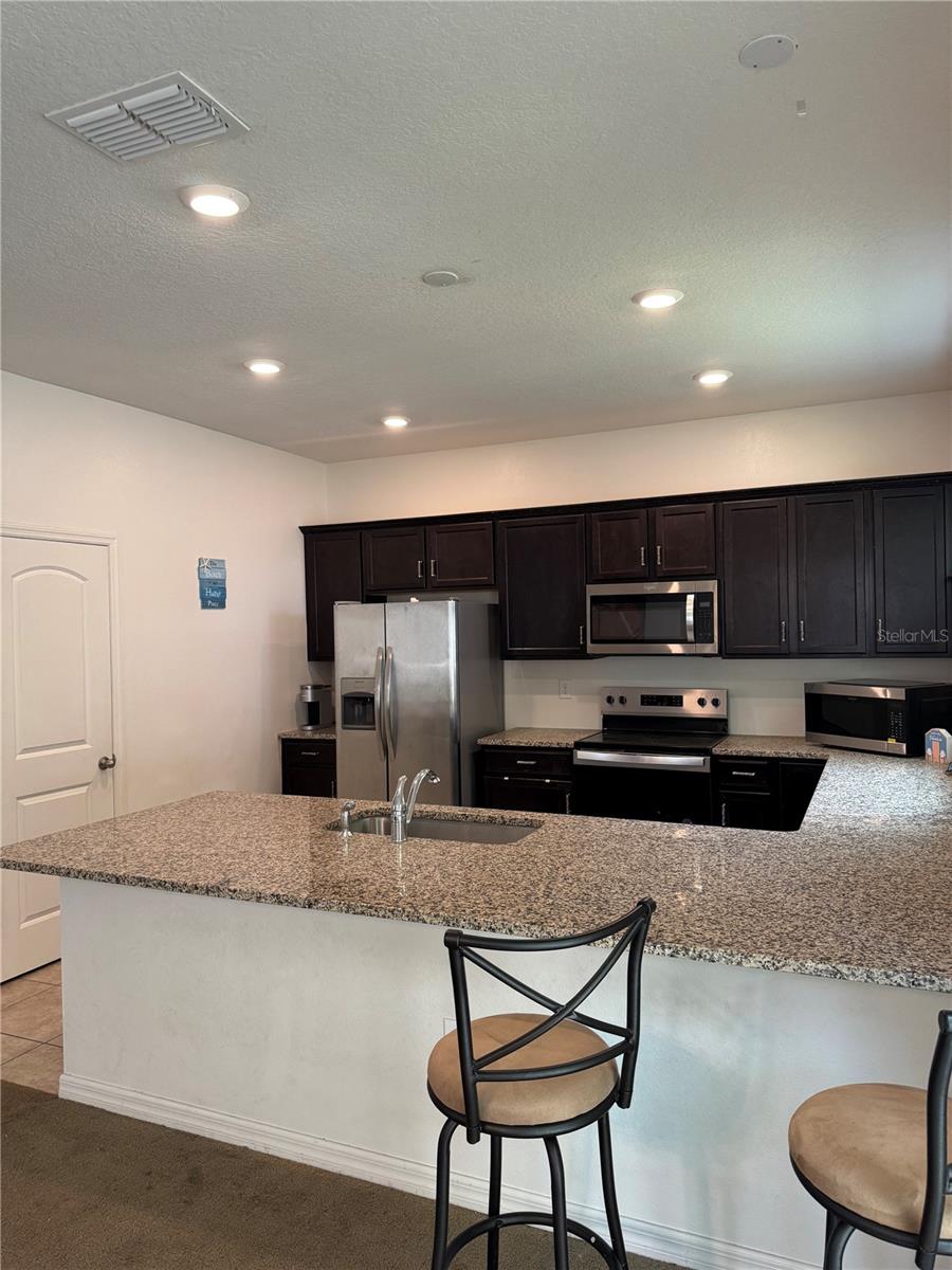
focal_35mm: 24
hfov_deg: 56.8
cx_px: 476
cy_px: 635
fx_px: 880
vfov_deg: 71.6
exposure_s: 1/120
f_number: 1.78
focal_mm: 6.76
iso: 200
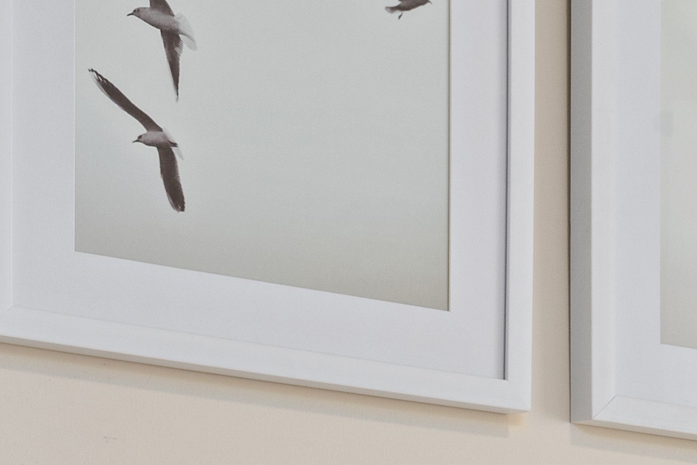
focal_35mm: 205
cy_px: 1096
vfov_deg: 6.4
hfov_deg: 9.1
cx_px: 1623
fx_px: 3965
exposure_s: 1.3
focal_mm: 37.7
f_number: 11
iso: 250
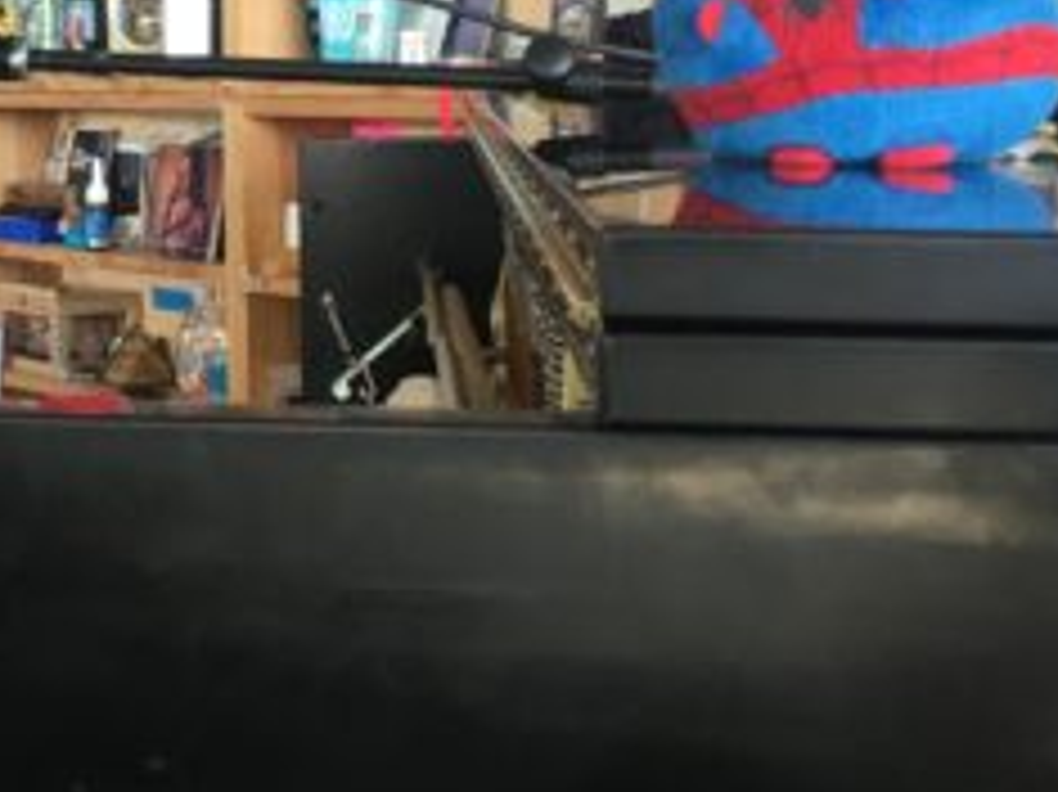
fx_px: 2413
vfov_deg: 18.4
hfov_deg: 23.0
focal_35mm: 79
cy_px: 122
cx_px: -153
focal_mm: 4.15
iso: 40
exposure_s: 1/15
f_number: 2.2
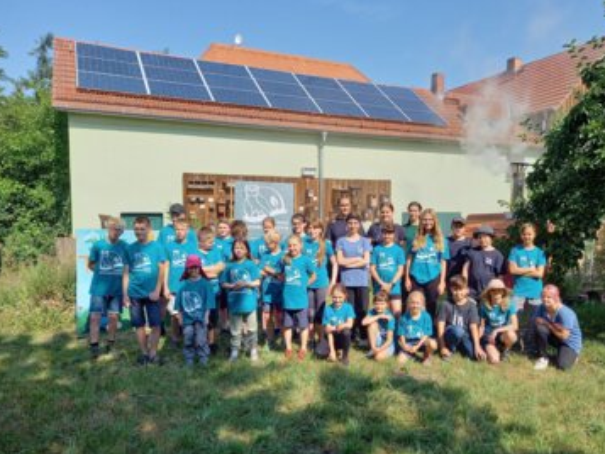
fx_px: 490
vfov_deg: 49.8
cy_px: 224
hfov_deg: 63.3
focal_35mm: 28
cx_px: 332
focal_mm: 4.6
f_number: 2
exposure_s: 1/823
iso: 50
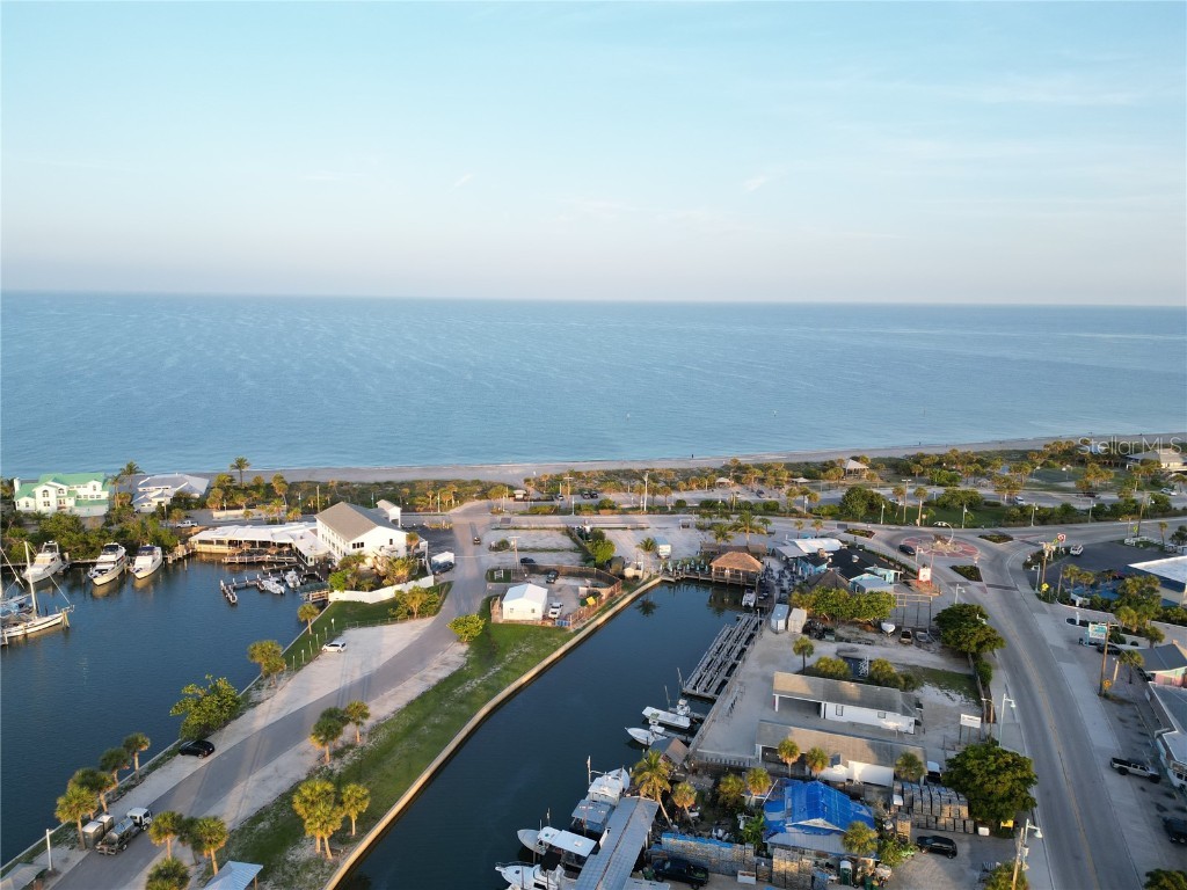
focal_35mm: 24
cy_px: 445
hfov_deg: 71.6
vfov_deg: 56.8
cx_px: 594
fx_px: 823
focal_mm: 6.72
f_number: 1.7
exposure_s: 1/350
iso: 120
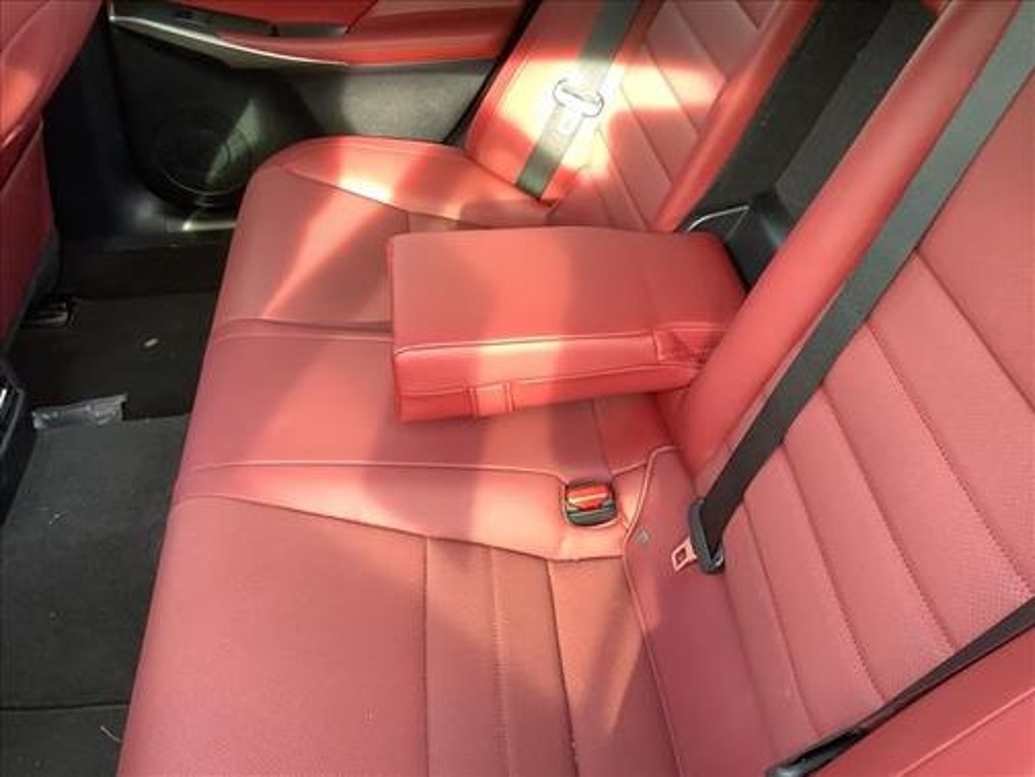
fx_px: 927
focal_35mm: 31
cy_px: 388
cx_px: 518
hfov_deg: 58.4
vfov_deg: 45.4
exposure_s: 1/50
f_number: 2.4
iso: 100
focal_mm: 3.3
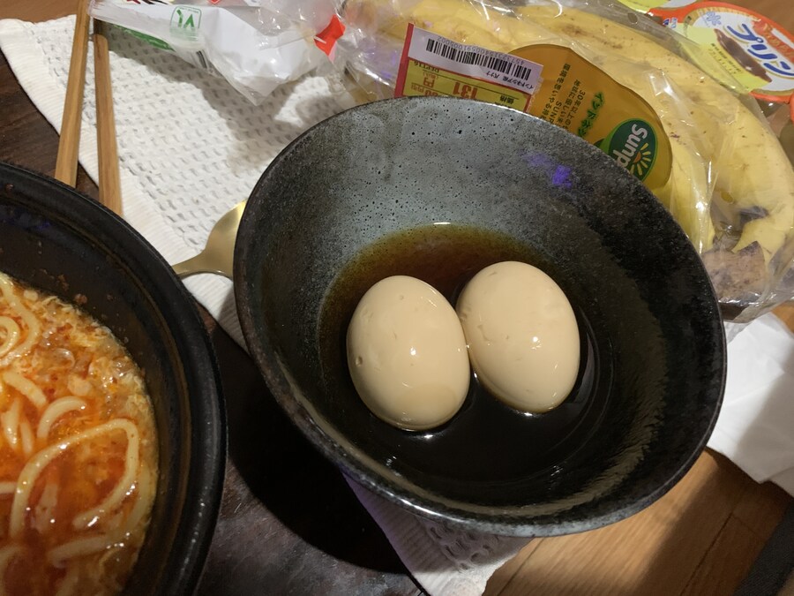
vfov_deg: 53.1
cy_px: 298
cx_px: 397
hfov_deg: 67.3
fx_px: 596
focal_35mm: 26
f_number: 1.8
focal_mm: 4.25
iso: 640
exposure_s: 1/30
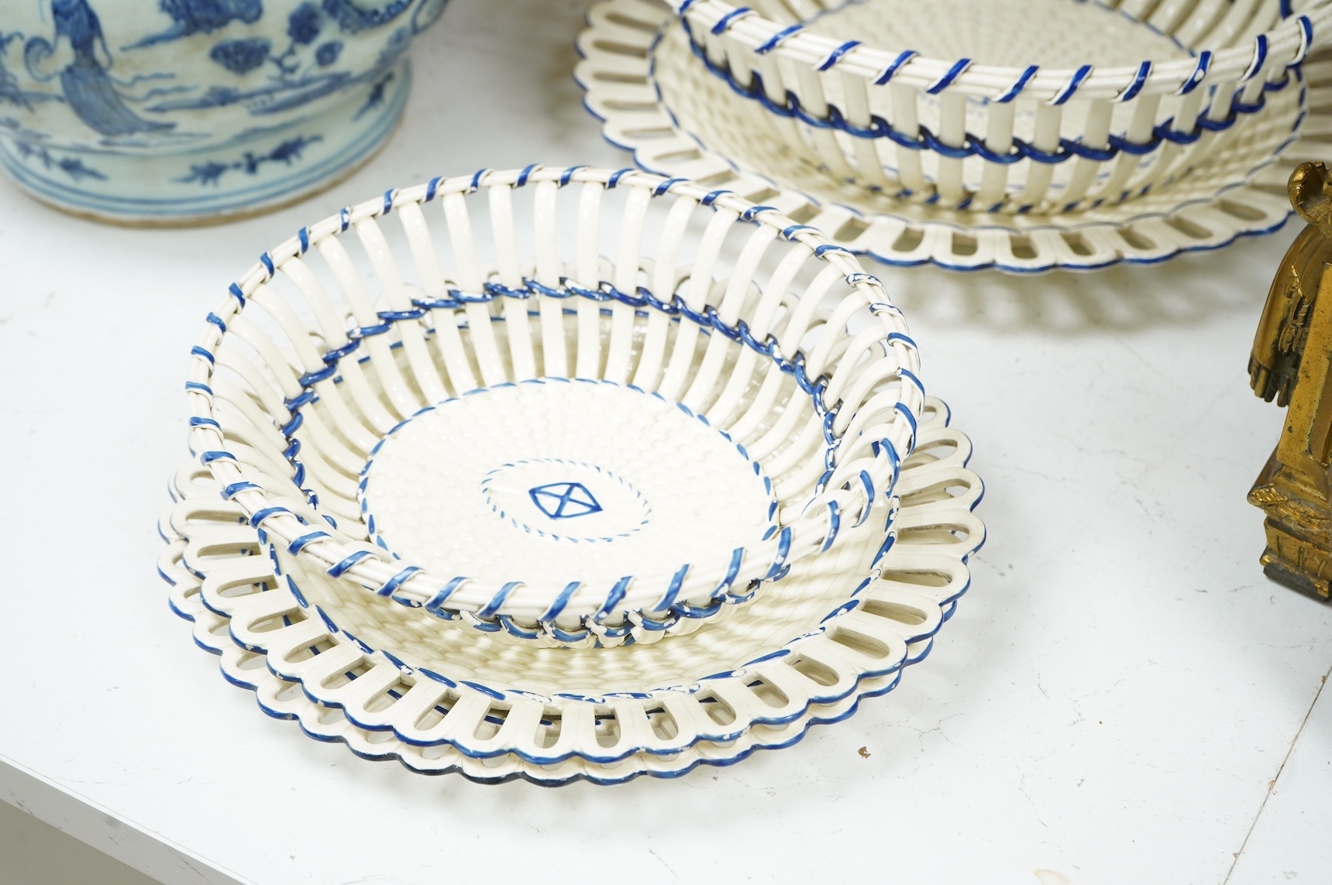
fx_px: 2070
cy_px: 442
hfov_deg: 35.7
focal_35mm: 56
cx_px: 666
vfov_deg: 24.1
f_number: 7.1
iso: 2500
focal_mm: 56
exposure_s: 1/80
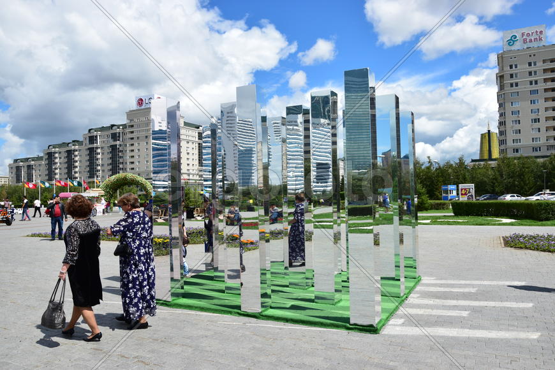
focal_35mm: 27
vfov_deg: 47.9
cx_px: 278
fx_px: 416
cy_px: 185
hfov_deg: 67.4
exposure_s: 1/200
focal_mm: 18
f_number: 9
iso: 100
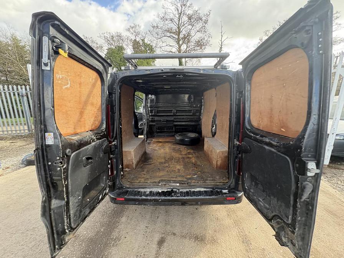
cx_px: 172
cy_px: 129
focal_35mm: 14
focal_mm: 2.22
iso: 125
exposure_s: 1/136
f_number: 2.2
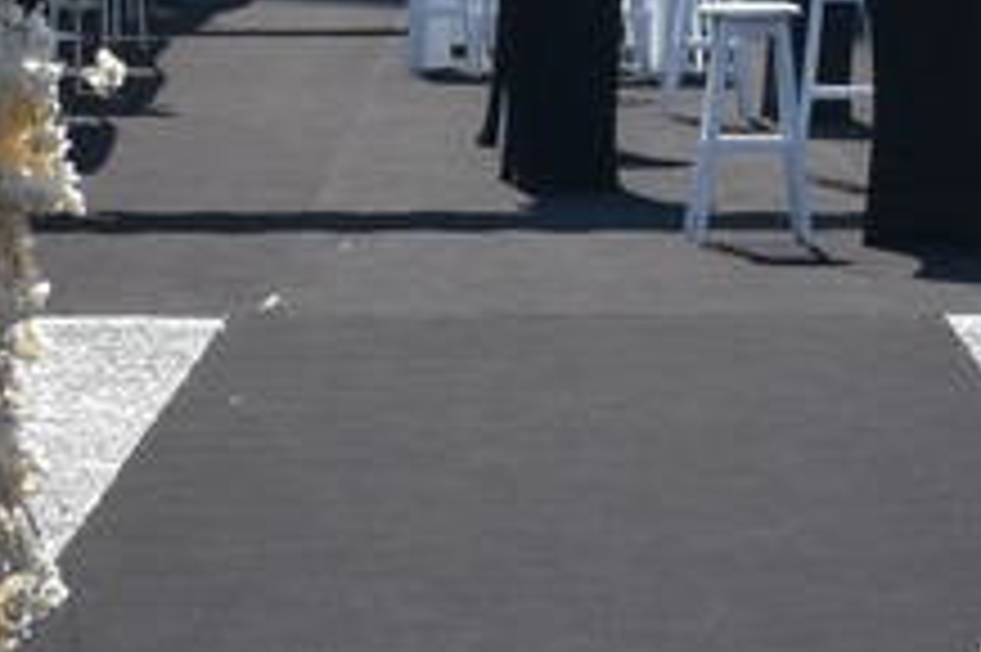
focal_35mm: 198
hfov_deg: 10.4
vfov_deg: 6.9
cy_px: 92
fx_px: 5391
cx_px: 770
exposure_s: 1/500
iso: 320
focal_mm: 18
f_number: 11
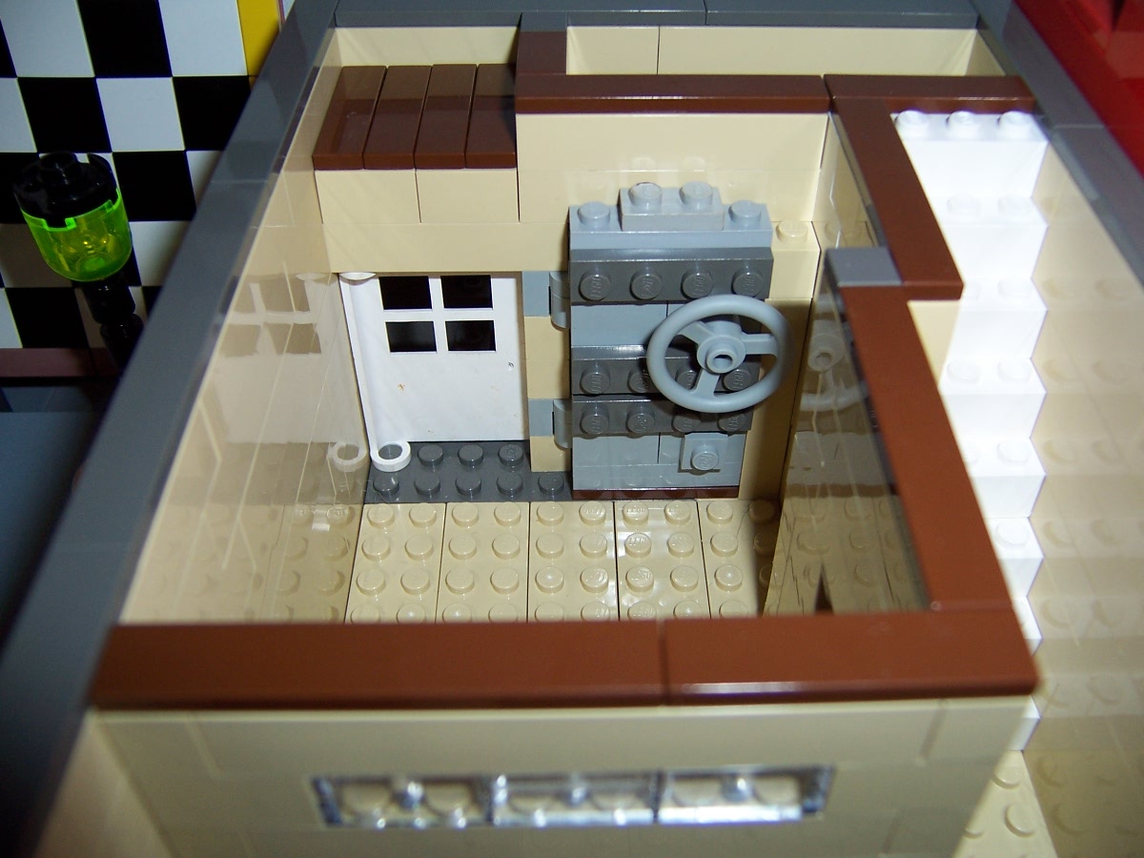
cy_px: 429
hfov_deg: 55.4
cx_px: 572
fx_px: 1091
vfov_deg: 42.9
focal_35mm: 33
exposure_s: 1/60
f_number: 2.8
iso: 80
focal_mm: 5.5
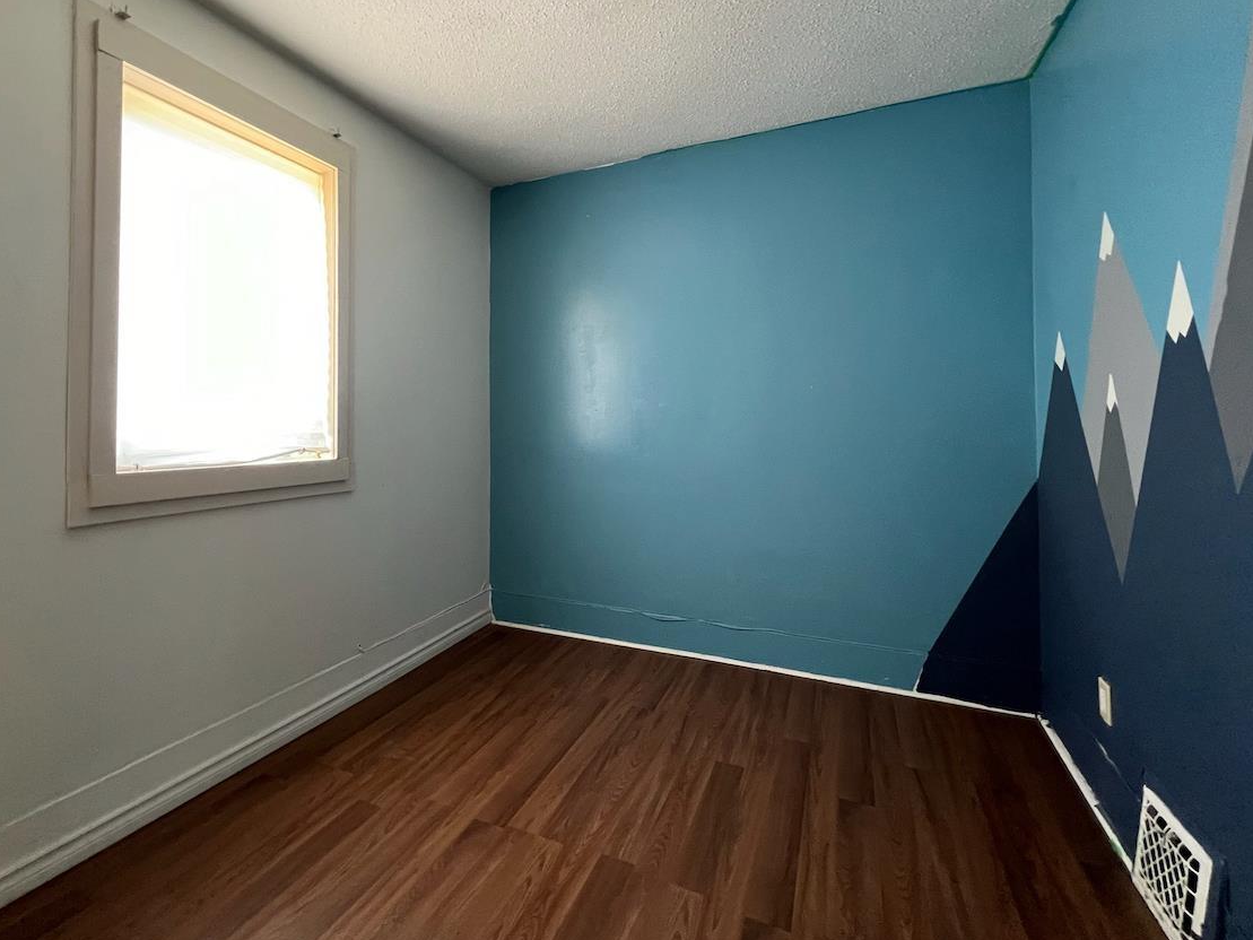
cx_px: 568
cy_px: 411
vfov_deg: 81.4
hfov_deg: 97.9
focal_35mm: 15
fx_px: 543
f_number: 1.8
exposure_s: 1/60
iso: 500
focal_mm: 1.57
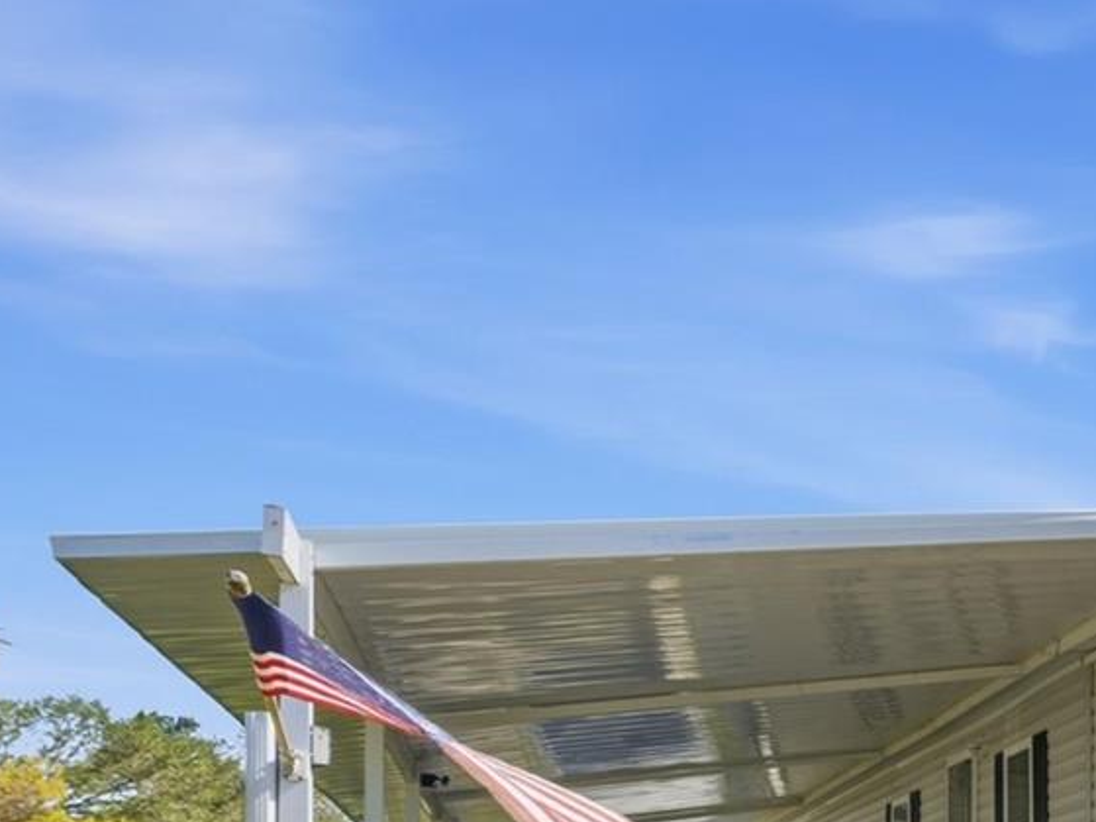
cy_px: 963
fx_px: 1393
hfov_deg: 31.8
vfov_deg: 28.9
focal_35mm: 44
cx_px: 1455
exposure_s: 1/3200
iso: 400
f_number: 9
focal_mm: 16
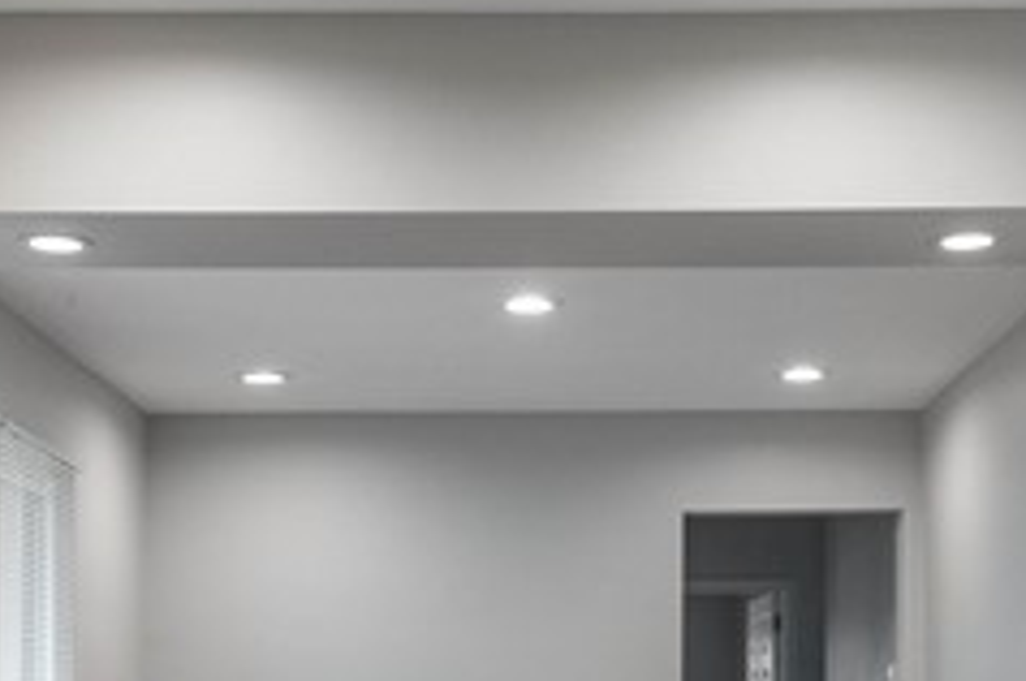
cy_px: 735
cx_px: 597
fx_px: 1822
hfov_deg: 31.4
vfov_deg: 20.3
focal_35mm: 64
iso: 200
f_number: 8
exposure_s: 1/60
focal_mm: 14
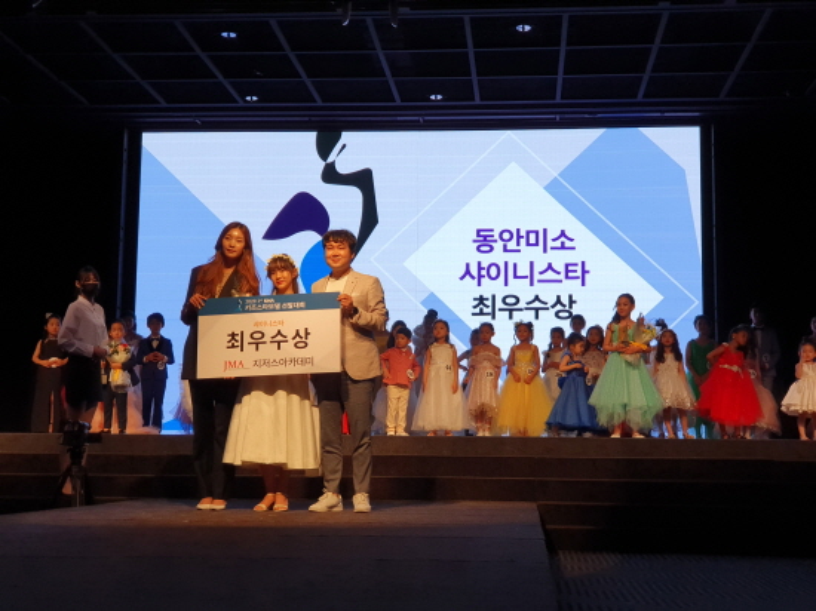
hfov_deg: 36.8
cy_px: 306
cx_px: 408
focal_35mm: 52
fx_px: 1225
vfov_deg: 28.0
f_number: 2.4
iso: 40
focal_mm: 6
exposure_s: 1/120
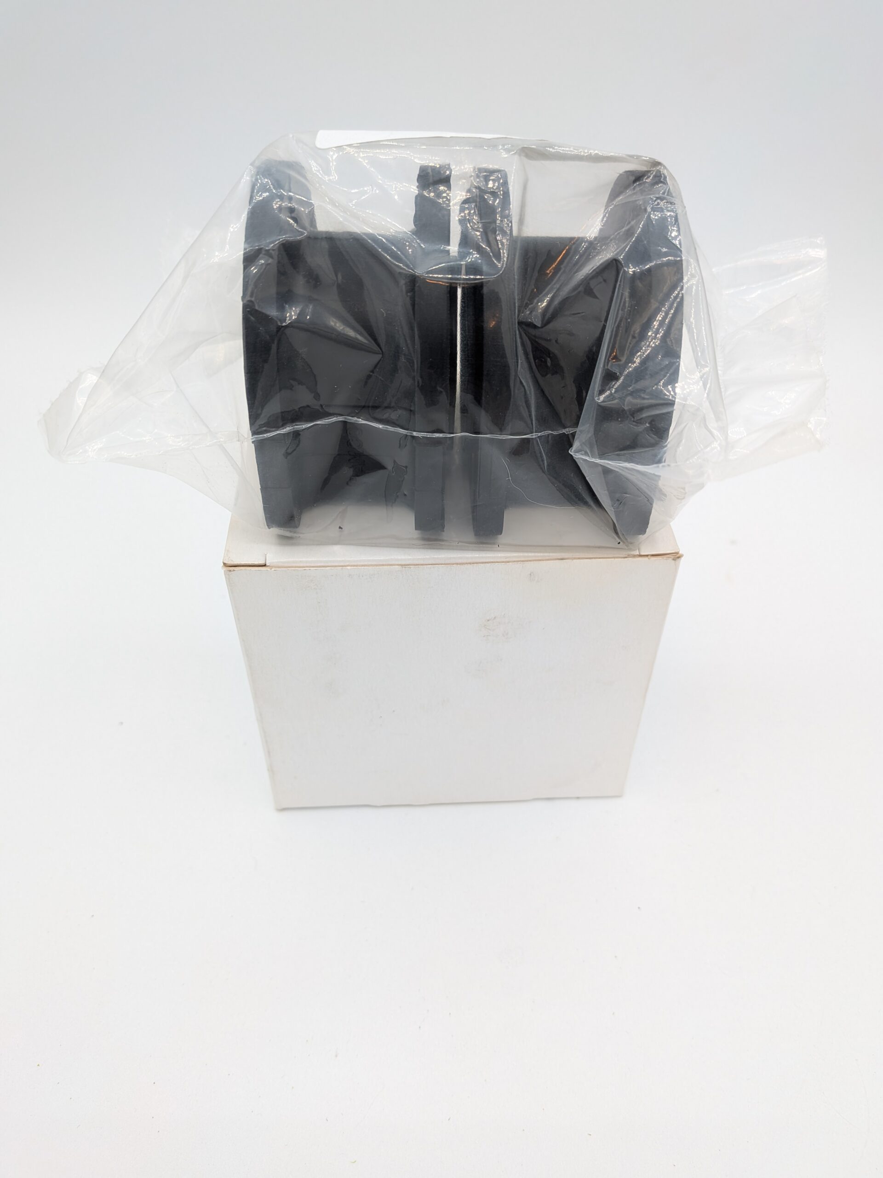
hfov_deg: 56.8
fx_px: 816
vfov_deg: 71.6
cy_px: 589
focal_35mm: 24
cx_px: 442
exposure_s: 1/102
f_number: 1.7
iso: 33
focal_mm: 4.53
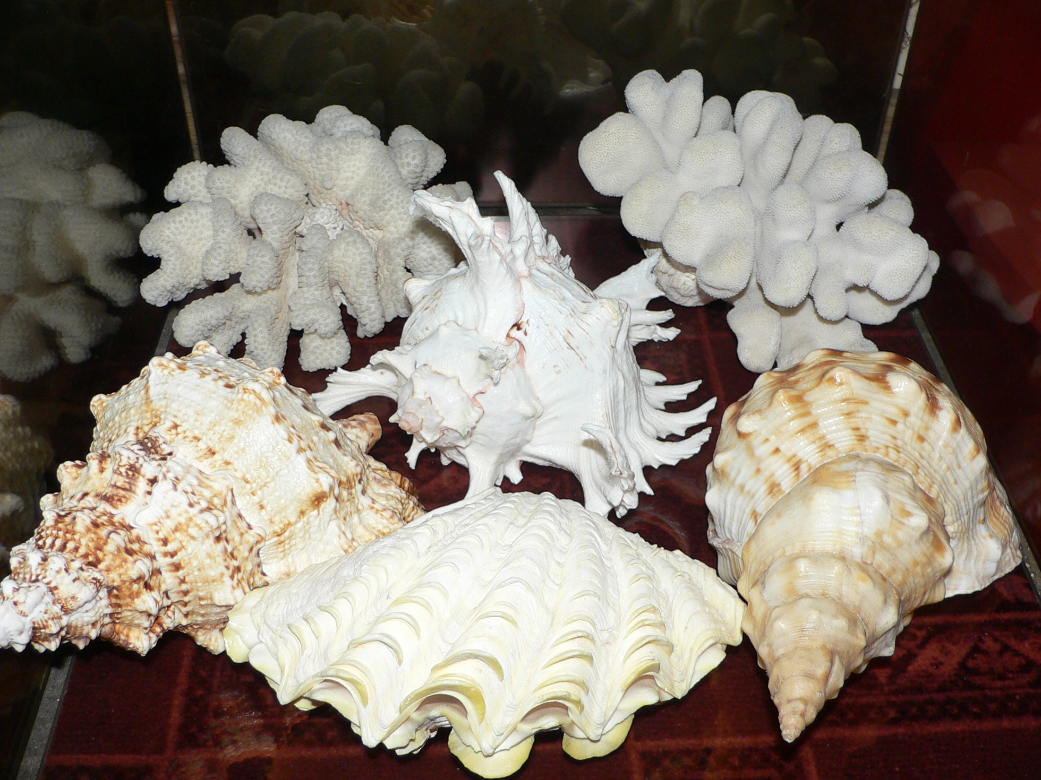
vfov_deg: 39.7
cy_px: 388
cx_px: 518
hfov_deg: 51.4
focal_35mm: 36
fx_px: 1083
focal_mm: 4.6
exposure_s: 1/60
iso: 100
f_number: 2.8
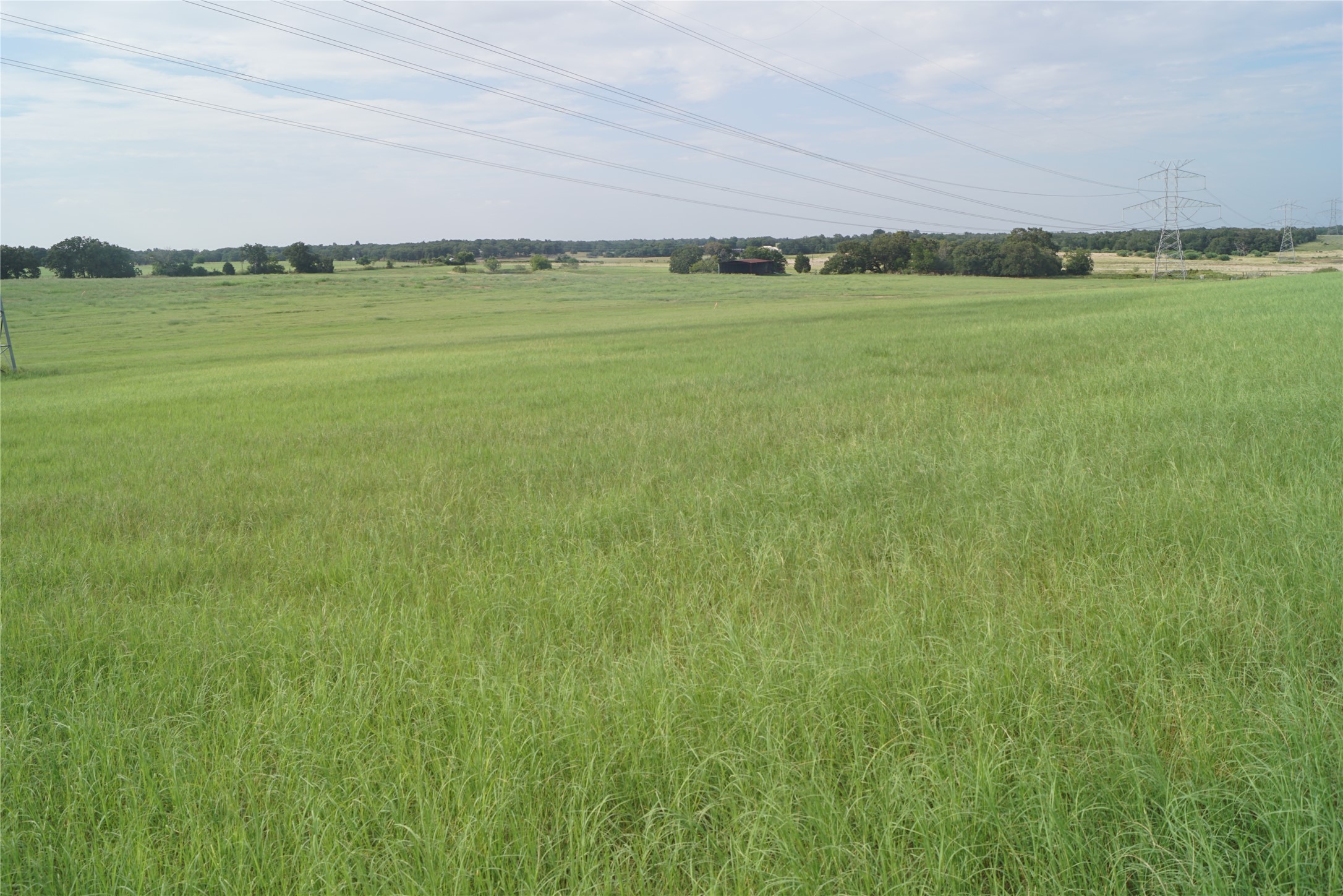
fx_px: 1007
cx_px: 672
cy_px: 448
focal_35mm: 27
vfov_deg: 47.9
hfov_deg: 67.4
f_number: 9
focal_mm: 18
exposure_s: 1/160
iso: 100
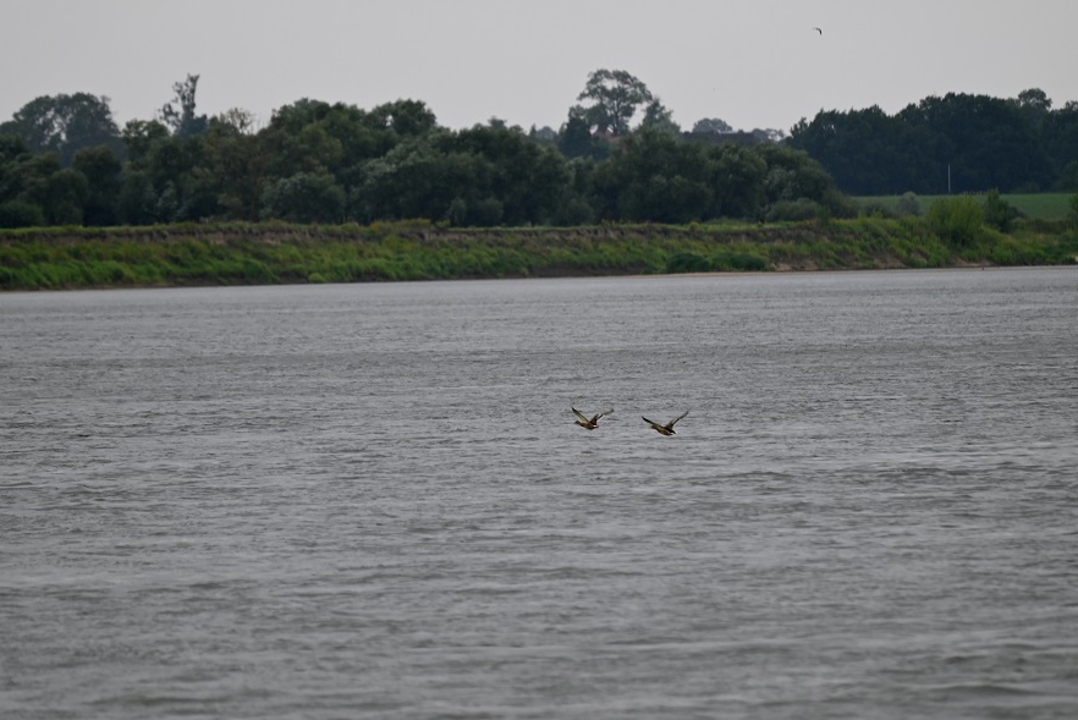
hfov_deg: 6.4
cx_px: 567
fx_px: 9676
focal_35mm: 323
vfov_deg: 4.3
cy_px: 348
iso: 320
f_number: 5.6
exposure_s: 1/500
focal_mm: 300
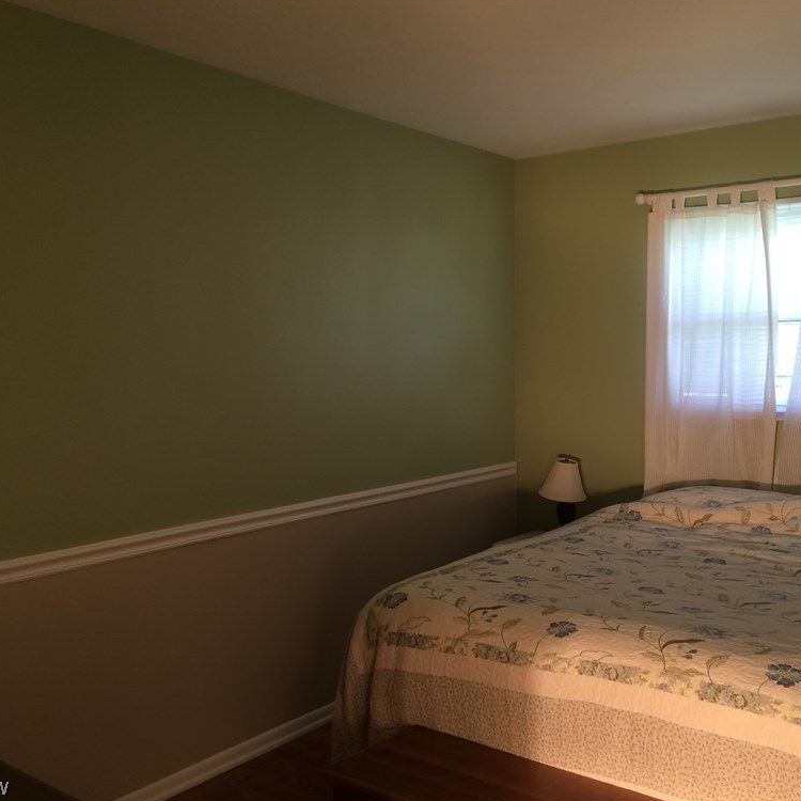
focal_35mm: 35
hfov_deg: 47.1
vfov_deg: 47.2
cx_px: 445
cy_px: 394
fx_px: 916
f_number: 2.2
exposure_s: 1/30
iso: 40
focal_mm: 4.15
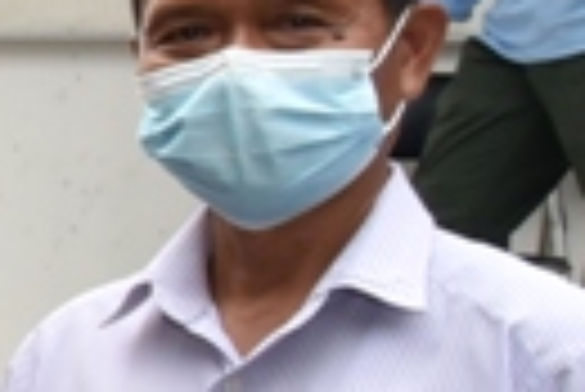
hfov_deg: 8.1
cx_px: -1503
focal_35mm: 189
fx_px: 3075
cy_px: 437
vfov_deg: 7.2
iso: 800
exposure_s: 1/200
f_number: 16
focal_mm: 24
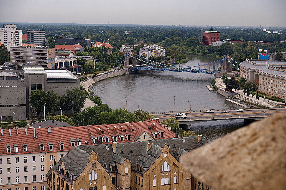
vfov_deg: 19.4
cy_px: 95
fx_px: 556
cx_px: 143
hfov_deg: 28.8
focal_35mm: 70
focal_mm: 70
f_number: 9
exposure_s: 1/250
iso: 125
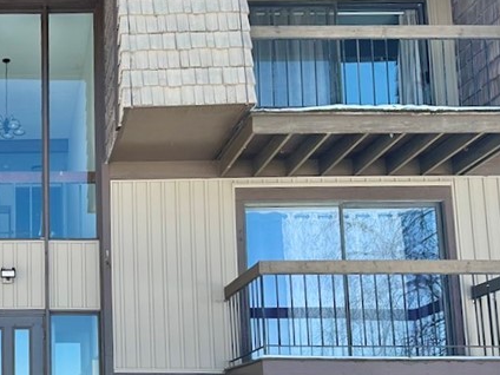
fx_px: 838
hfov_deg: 30.7
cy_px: 309
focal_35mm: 58
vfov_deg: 24.8
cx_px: -5
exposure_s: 1/1916
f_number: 1.78
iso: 80
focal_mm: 6.86
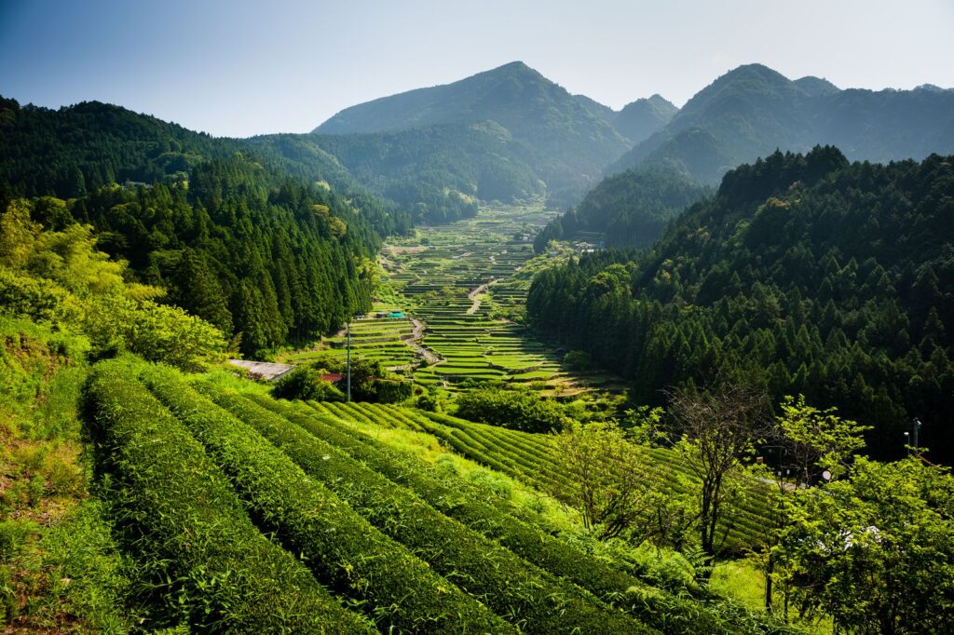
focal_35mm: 24
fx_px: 636
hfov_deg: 73.8
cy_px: 318
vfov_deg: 53.1
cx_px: 477
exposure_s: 1/125
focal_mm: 24
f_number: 8
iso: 200
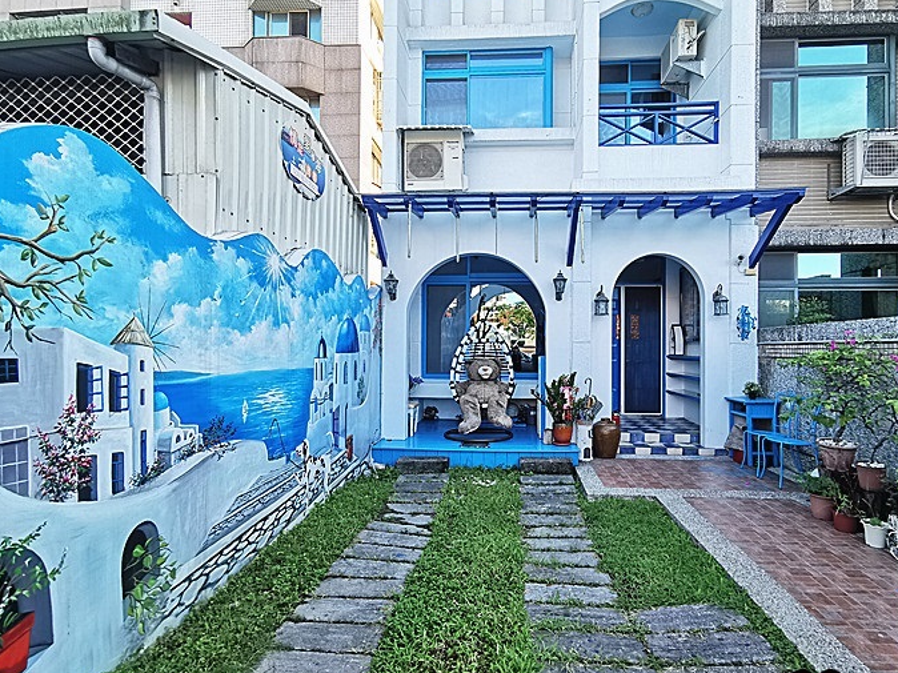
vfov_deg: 68.6
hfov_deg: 84.5
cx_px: 482
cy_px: 341
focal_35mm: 19
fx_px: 493
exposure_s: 1/120
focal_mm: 2.35
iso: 64
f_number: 2.2
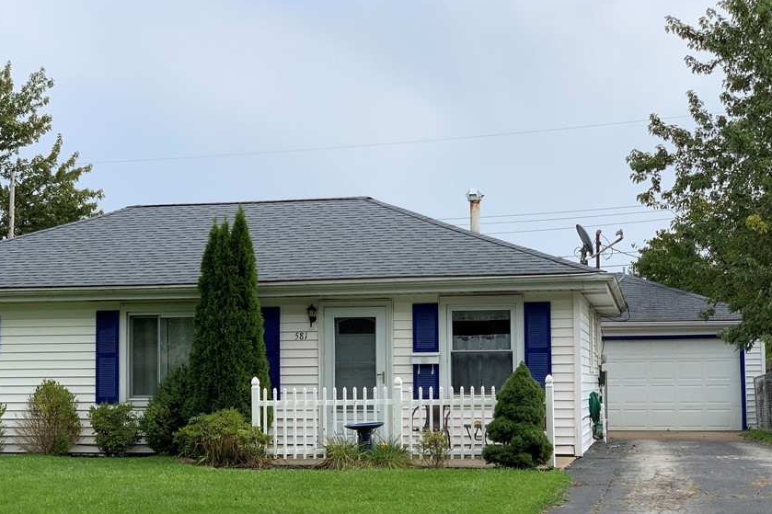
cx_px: 318
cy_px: 313
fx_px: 1415
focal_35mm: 66
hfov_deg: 30.5
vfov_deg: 20.6
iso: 16
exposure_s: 1/1332
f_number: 2.4
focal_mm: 6
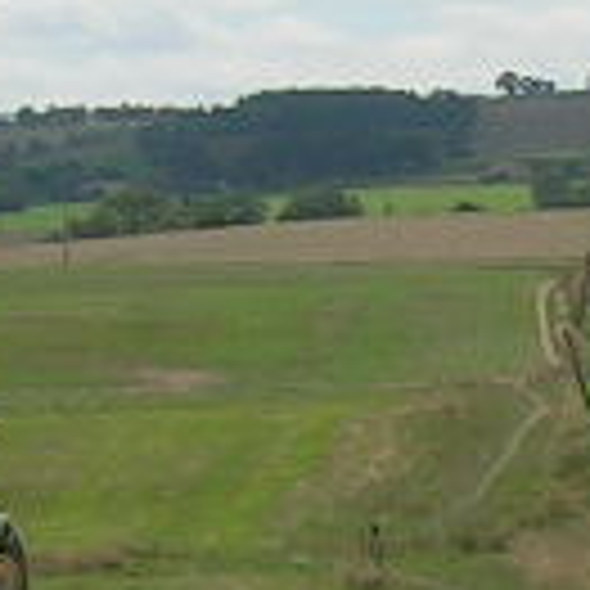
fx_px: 4667
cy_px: 419
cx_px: 1378
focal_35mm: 242
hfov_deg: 6.9
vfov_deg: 7.2
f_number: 4.8
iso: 50
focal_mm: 5.4
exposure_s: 1/758
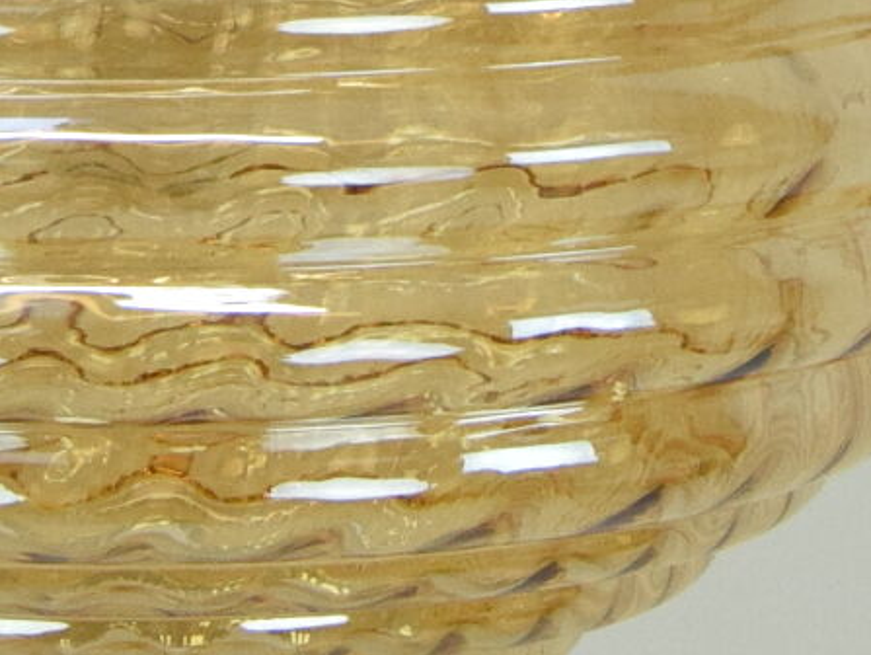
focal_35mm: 299
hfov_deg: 6.6
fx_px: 7535
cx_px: 138
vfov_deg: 4.9
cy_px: -764
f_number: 10
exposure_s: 1/400
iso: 1600
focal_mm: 31
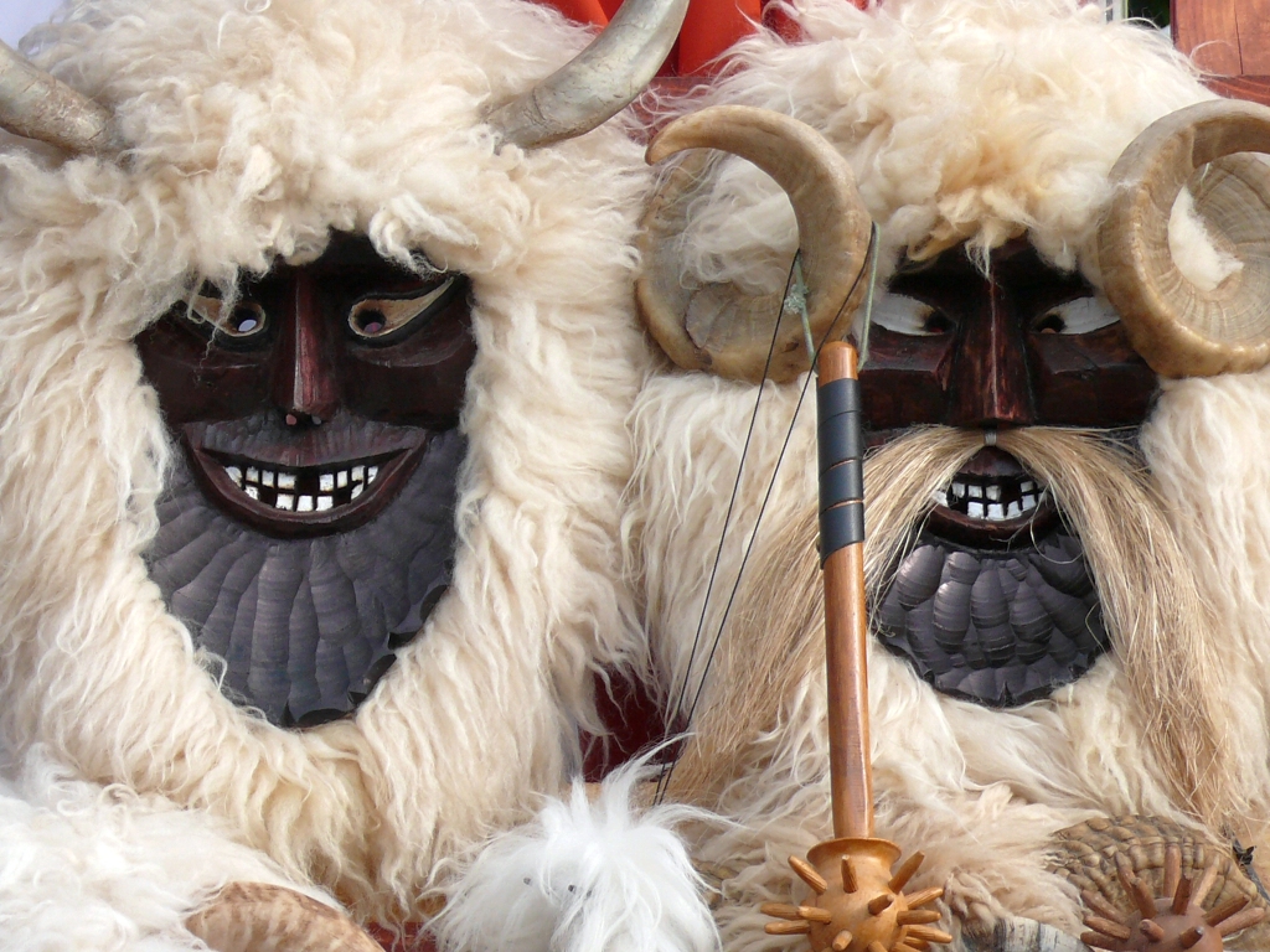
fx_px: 6604
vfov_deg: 8.2
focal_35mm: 180
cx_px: 635
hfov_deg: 11.0
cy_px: 476
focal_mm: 21.3
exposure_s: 1/250
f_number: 5
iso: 100
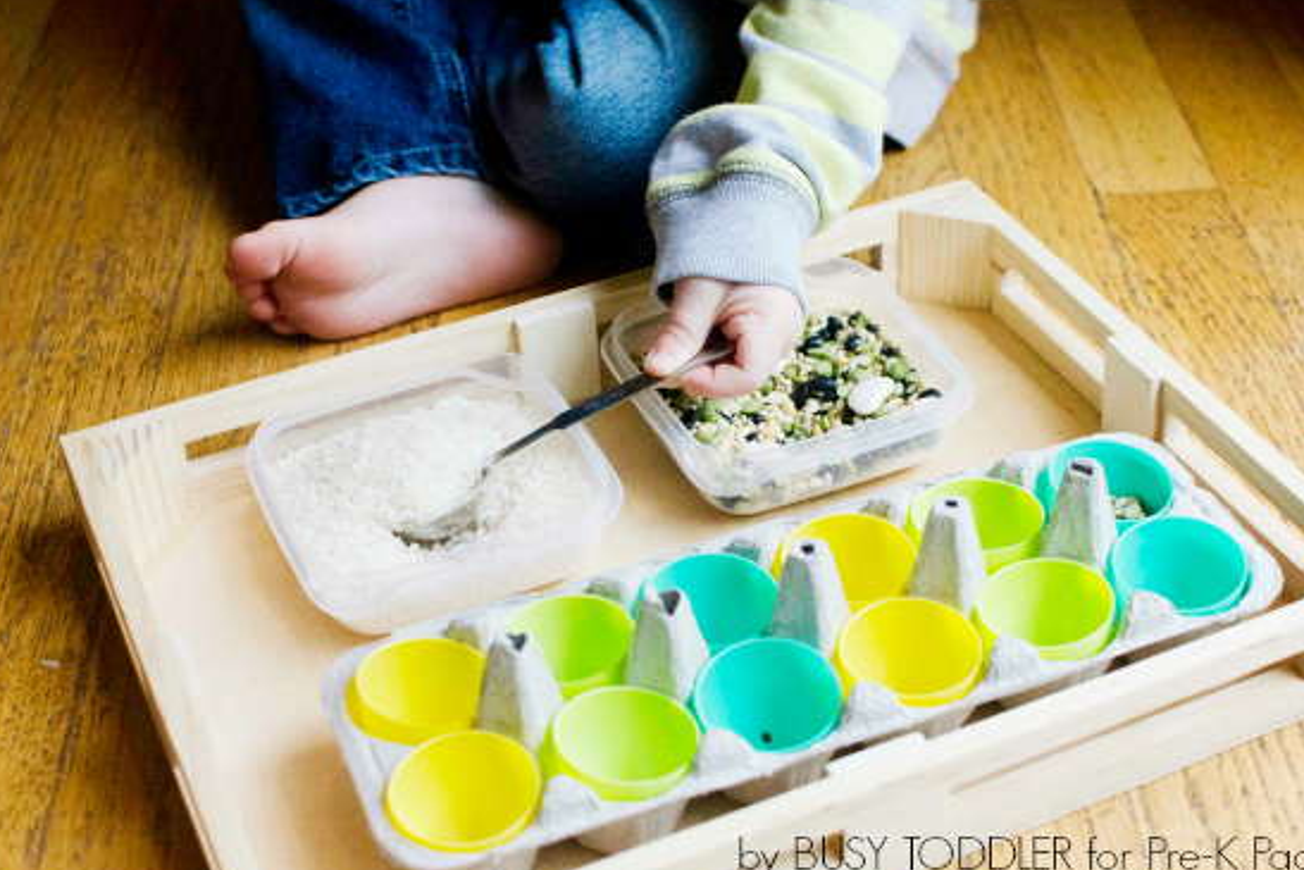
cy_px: 410
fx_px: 2085
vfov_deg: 23.6
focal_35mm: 58
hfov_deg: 34.7
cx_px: 648
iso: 2500
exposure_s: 1/800
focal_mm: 35
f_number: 3.5
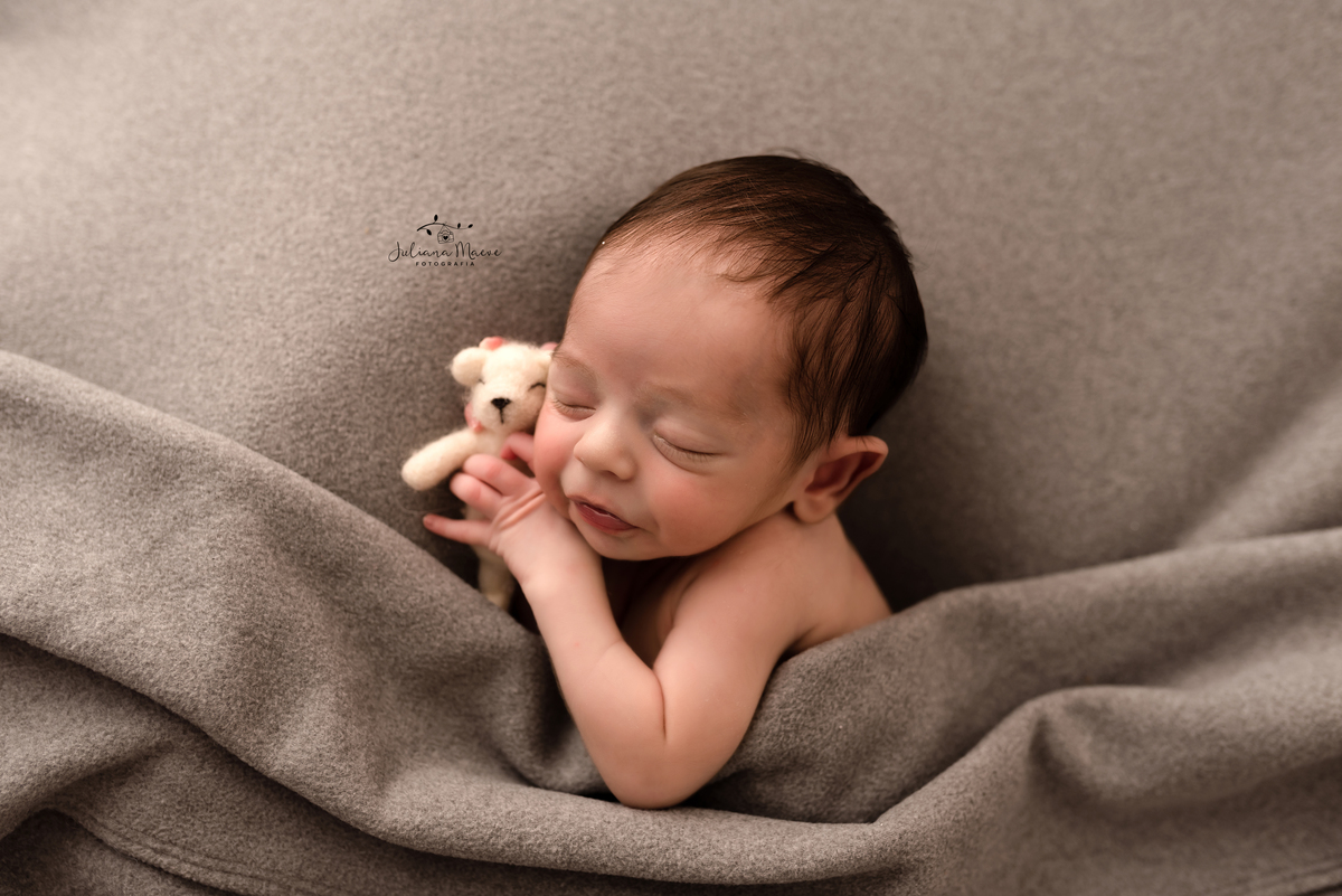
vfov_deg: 37.9
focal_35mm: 35
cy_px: 448
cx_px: 671
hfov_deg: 54.4
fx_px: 1305
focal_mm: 35
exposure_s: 1/100
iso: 125
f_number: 2.8
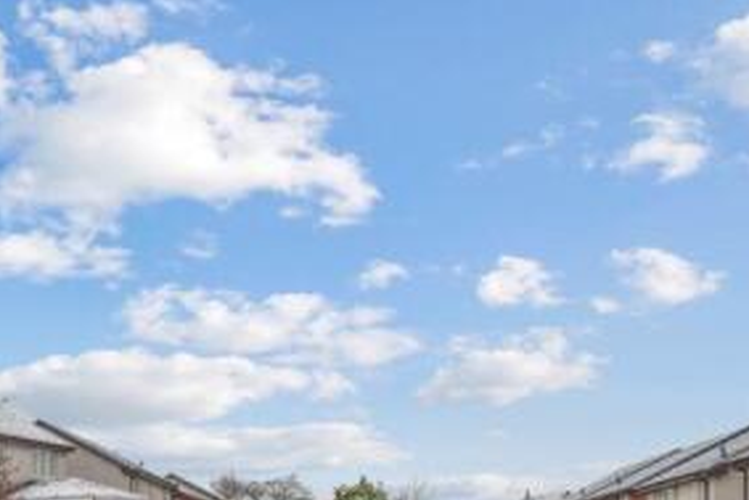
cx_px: -71
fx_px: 770
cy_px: 573
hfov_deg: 41.5
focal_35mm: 37
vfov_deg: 31.3
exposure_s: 1/20
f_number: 9
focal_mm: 16
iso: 250
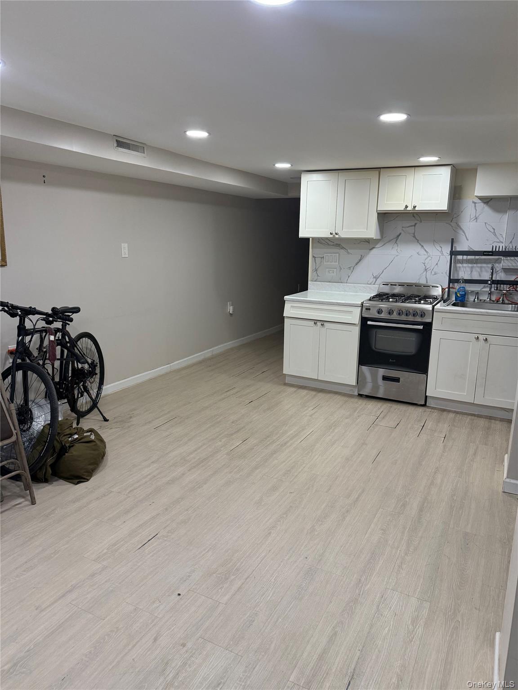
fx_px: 479
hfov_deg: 56.8
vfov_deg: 71.6
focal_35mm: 24
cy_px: 345
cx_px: 259
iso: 200
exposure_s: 1/144
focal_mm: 6.76
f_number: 1.78
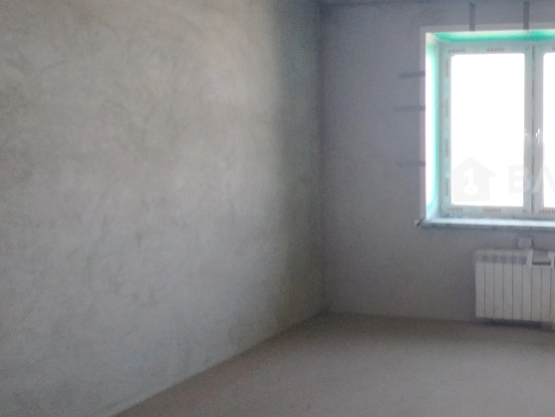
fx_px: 577
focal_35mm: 36
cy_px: 175
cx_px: 562
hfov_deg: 43.5
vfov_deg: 39.6
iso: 244
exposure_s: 1/50
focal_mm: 1.68
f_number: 2.2
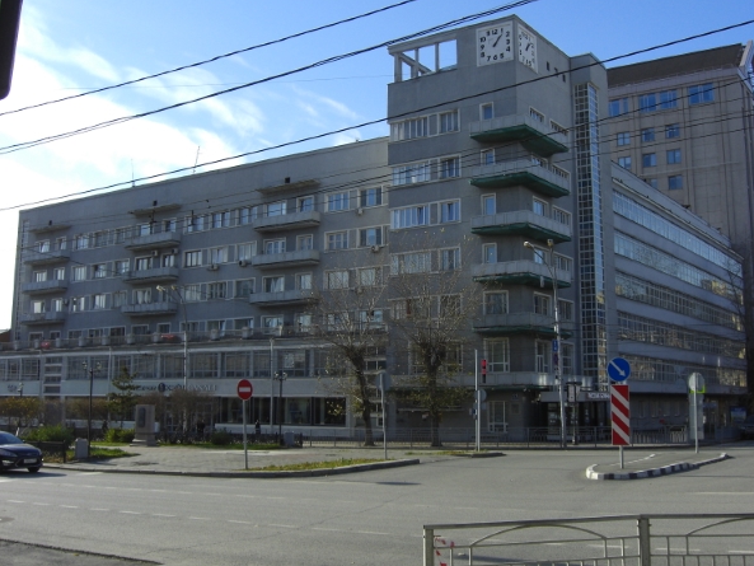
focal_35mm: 41
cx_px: 399
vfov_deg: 35.1
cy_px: 273
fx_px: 893
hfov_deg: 45.7
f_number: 4
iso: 80
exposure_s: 1/500
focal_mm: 7.9
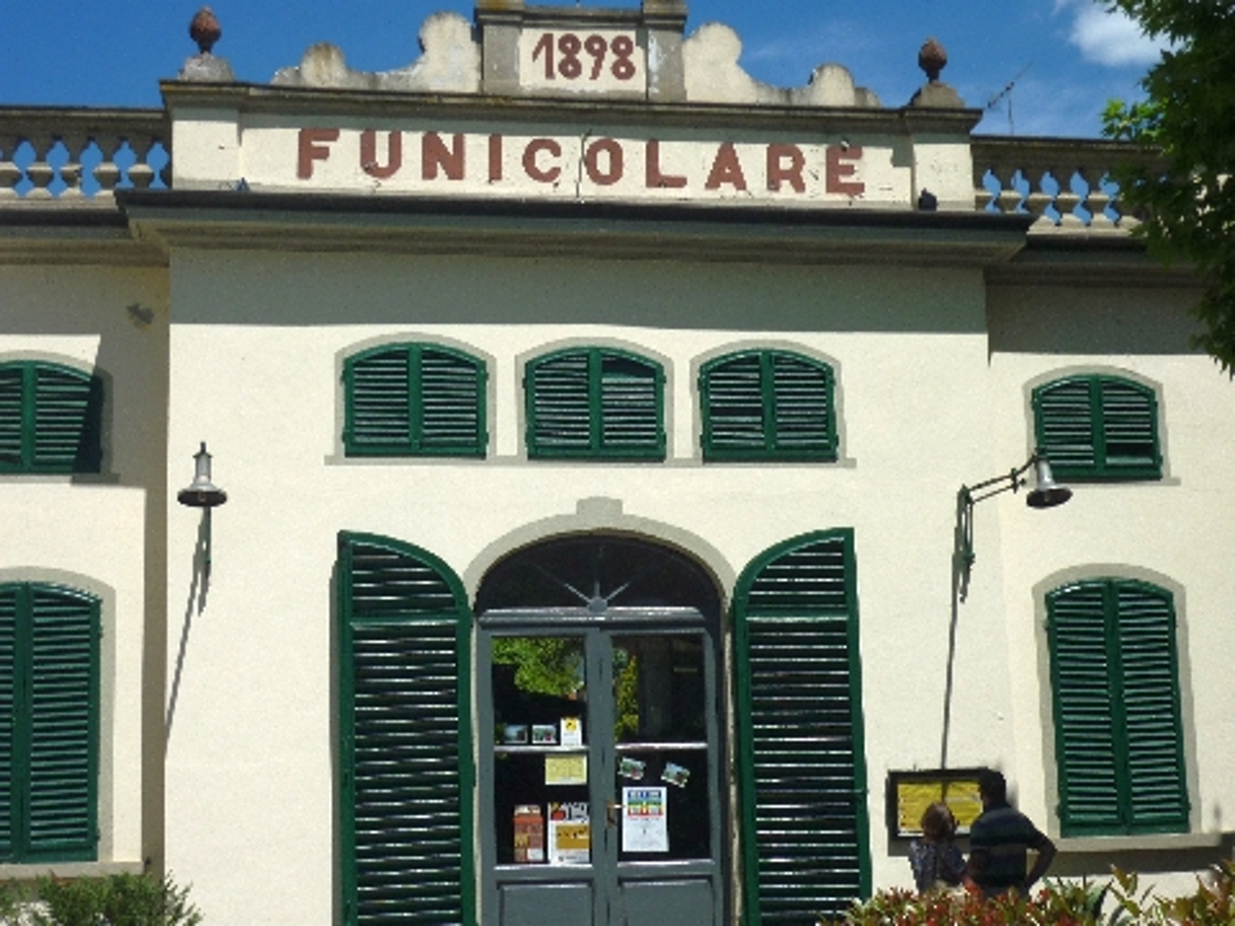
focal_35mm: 60
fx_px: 2141
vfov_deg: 24.4
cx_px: 618
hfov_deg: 32.2
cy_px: 463
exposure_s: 1/250
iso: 80
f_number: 10
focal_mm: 9.9
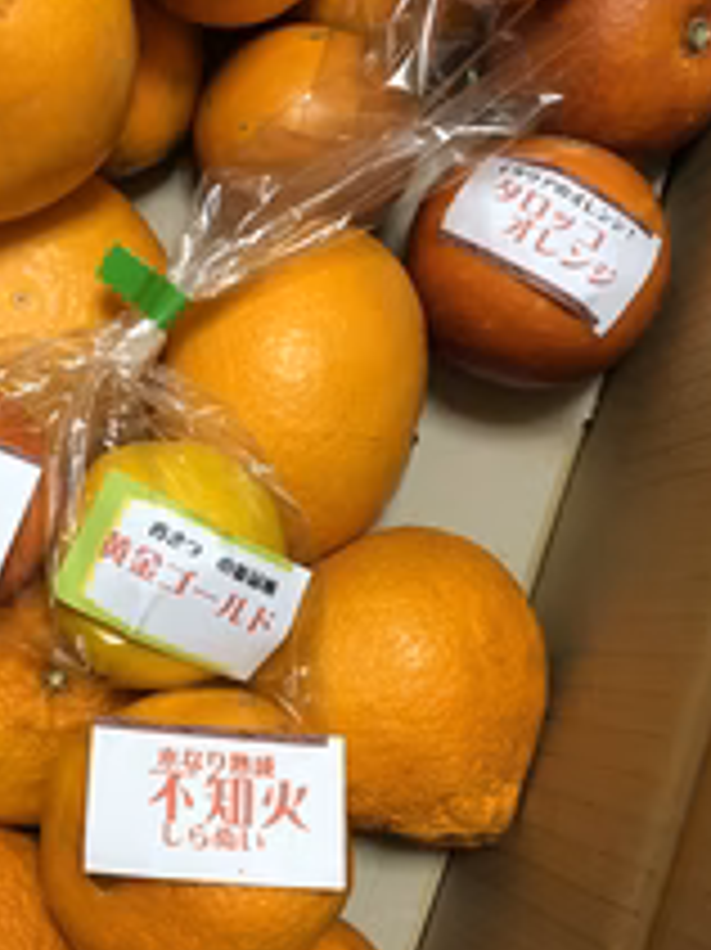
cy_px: 455
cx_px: 122
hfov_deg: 26.9
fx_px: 1453
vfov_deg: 36.2
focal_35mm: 53
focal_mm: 4
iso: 64
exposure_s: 1/15
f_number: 1.8
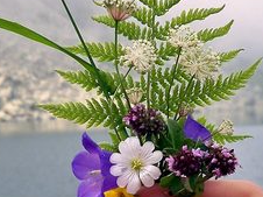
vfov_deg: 15.8
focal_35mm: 93
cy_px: 121
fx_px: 706
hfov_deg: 21.1
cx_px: 127
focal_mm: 6.3
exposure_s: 1/640
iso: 80
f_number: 3.1
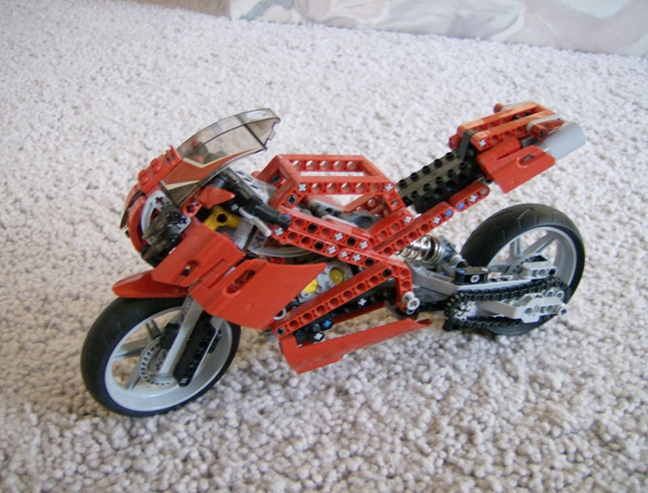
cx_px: 324
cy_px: 246
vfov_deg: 40.0
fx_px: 677
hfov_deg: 51.1
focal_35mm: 36
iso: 200
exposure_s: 1/10.7
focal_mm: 6
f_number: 2.8
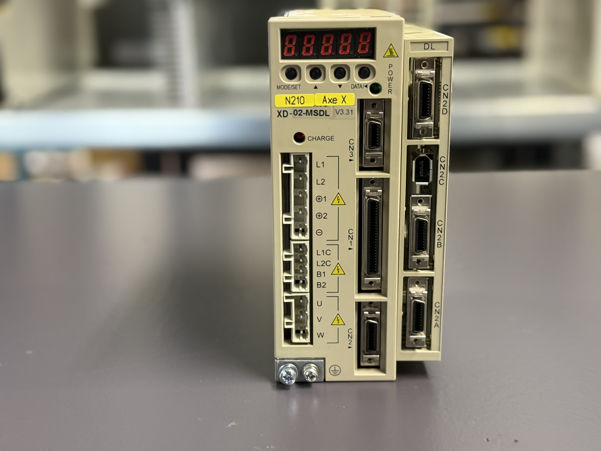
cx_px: 300
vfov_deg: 30.3
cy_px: 226
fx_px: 833
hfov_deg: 39.7
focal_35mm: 48
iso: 200
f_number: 1.78
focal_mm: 6.76
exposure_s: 1/33
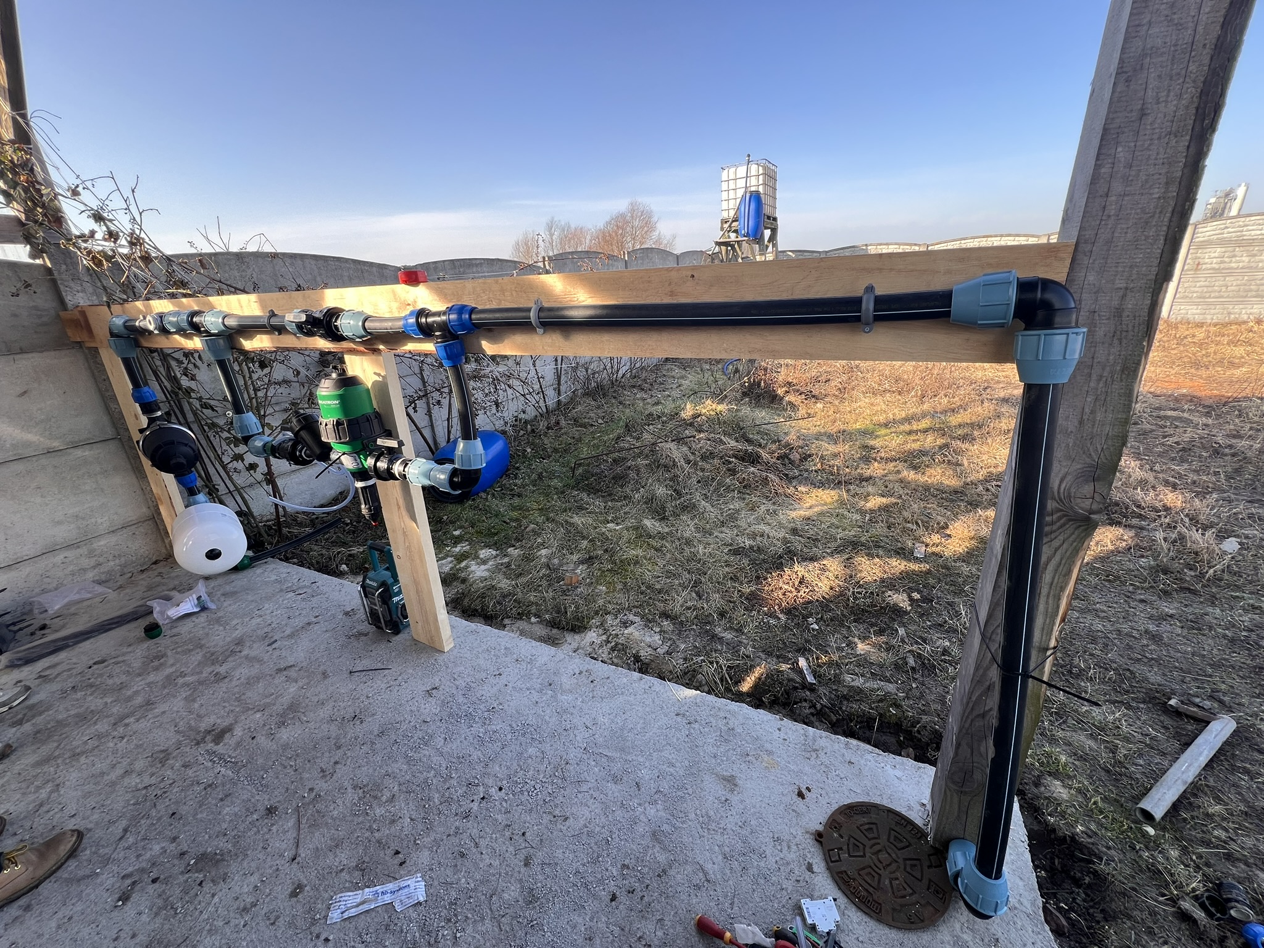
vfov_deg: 89.9
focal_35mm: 13
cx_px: 632
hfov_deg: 106.2
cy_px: 474
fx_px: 475
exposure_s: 1/157
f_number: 1.8
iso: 32
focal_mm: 1.57
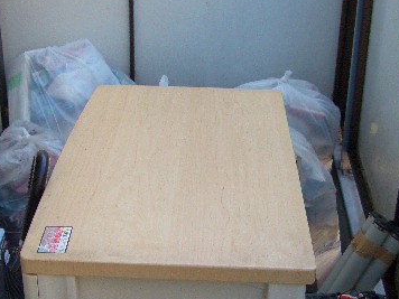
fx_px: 726
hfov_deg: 30.7
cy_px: 253
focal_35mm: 63
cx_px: 200
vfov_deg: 22.9
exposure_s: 1/250
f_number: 2.6
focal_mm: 5.8
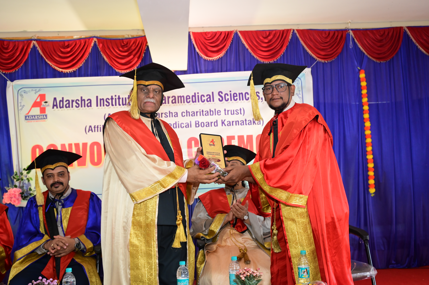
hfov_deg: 47.4
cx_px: 214
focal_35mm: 41
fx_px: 488
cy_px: 142
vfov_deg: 32.6
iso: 2500
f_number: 5.6
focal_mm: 41
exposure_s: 1/125
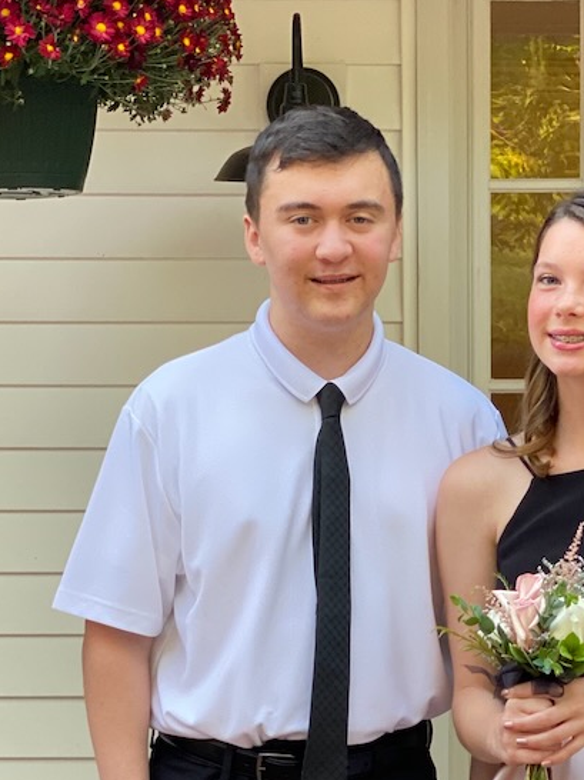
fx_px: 2746
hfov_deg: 12.1
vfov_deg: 15.9
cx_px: 403
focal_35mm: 122
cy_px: 766
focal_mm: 6
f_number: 2
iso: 100
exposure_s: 1/122
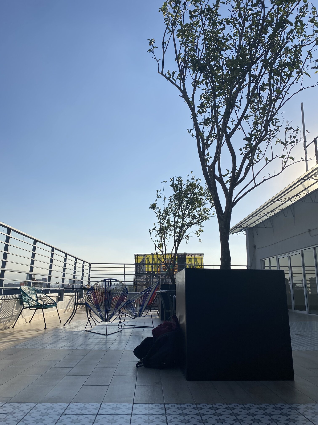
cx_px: 159
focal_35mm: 26
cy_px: 212
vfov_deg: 67.3
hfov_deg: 53.1
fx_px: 318
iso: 32
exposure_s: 1/4808
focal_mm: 4.25
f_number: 1.8
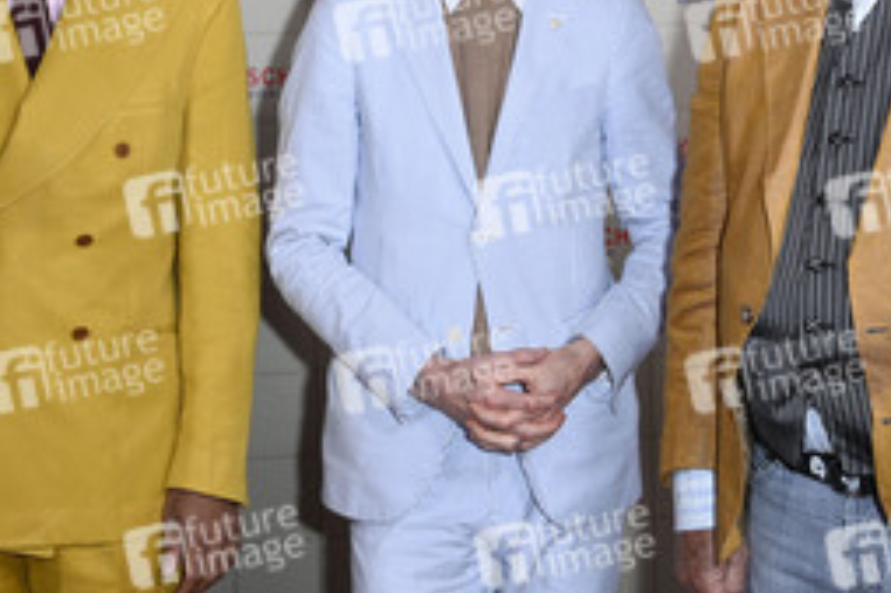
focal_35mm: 80
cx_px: 472
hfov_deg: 25.4
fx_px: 1979
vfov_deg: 16.9
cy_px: 109
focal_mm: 45
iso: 800
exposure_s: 1/250
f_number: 5.6
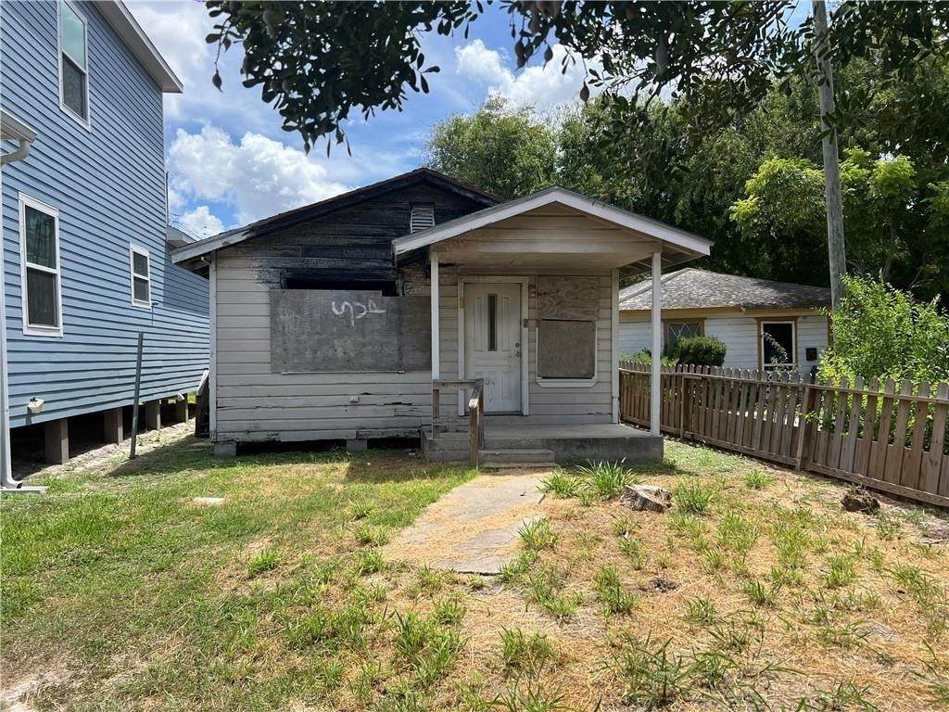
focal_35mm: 26
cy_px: 356
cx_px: 474
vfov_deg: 53.1
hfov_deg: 67.3
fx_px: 713
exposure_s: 1/2513
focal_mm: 5.7
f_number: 1.5
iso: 50
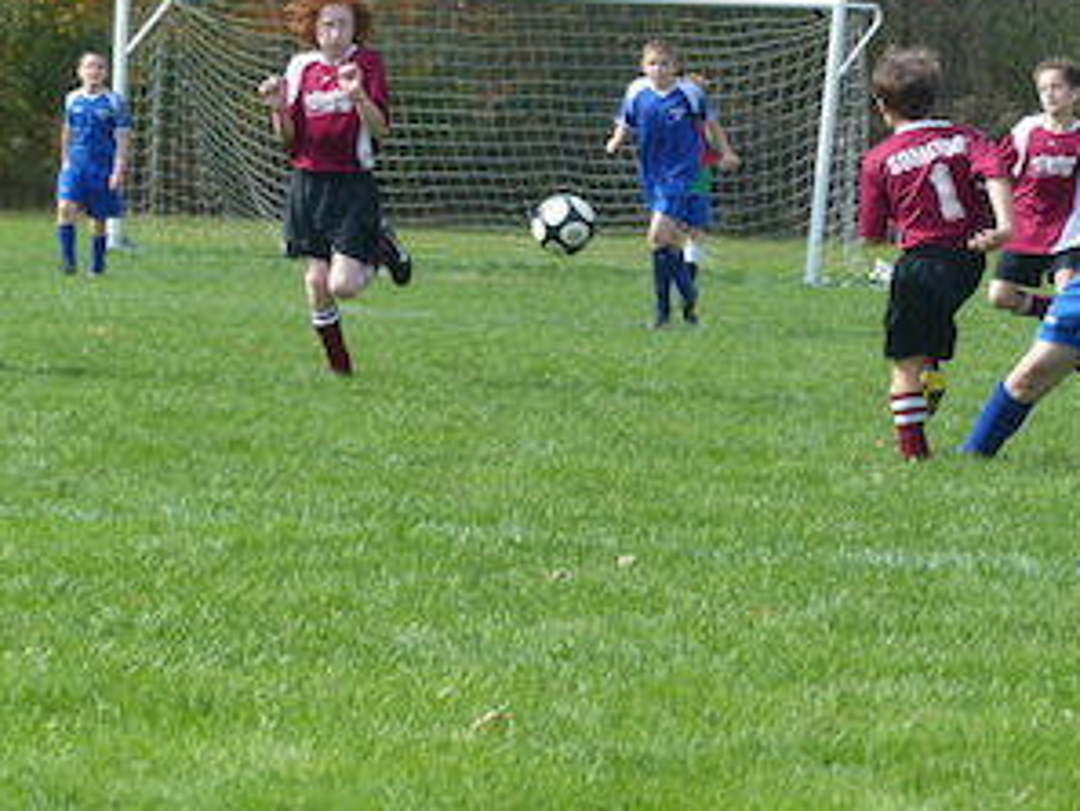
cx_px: 845
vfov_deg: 6.3
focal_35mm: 235
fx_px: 7335
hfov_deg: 8.4
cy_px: 207
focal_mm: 23.5
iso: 200
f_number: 2.8
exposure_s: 1/500
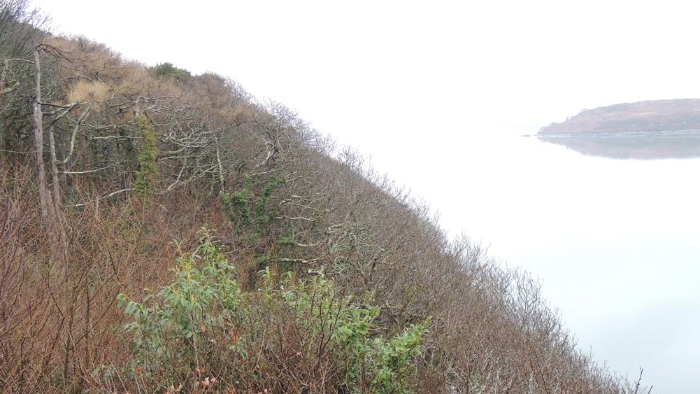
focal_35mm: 39
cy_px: 253
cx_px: 349
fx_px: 724
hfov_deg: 51.6
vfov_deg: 30.3
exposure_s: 1/250
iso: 400
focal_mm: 6.2
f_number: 3.3
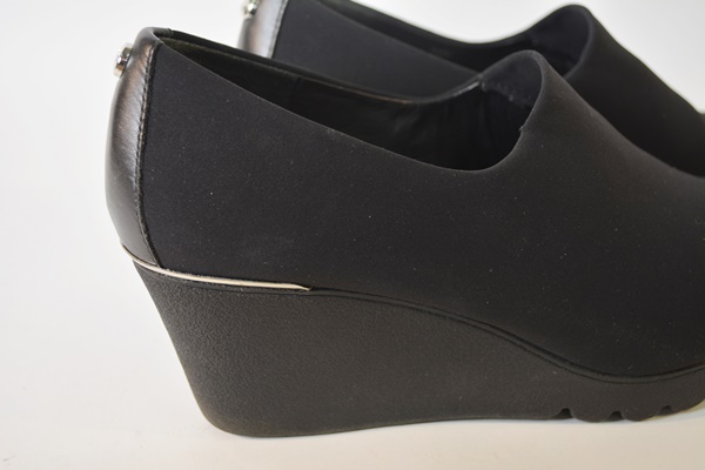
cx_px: 352
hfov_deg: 43.6
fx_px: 881
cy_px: 235
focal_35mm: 45
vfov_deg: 29.9
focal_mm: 30
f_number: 4.5
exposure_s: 1/60
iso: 400
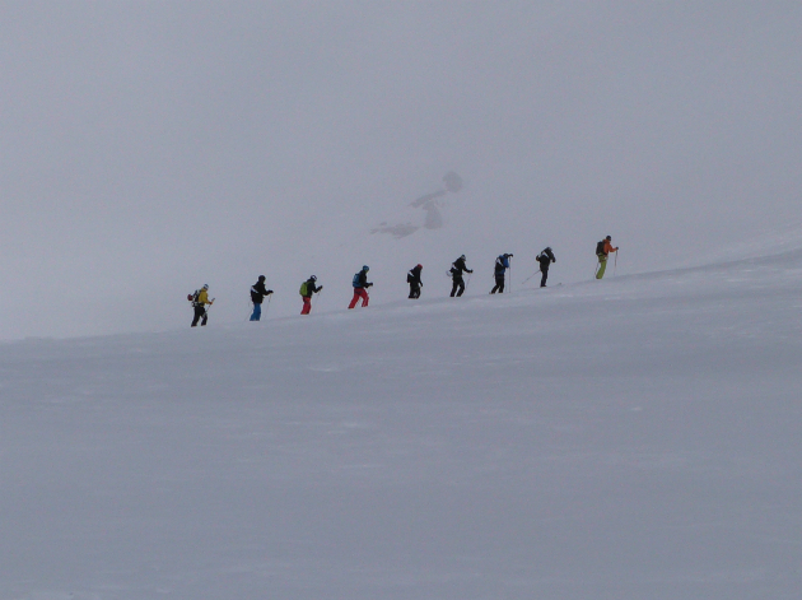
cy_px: 300
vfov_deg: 12.1
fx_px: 2823
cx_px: 401
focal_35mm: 122
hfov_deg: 16.2
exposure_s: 1/1600
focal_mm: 21.9
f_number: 7.1
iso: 100
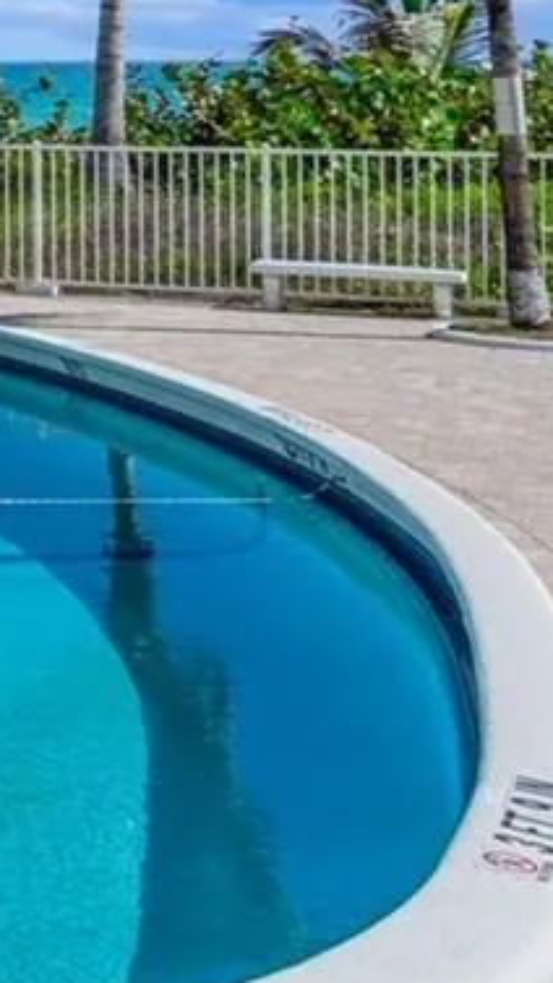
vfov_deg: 25.5
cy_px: 50
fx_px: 2086
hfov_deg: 12.3
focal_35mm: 80
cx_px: -736
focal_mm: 18
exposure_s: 1/160
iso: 250
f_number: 11
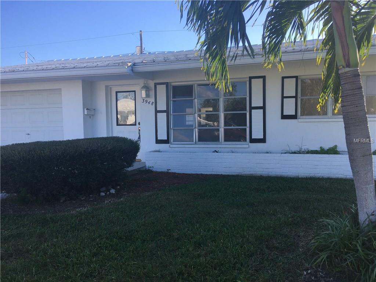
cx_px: 188
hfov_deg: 61.7
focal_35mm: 29
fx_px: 315
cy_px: 141
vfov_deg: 48.2
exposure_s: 1/705
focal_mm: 4.15
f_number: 2.2
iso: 25
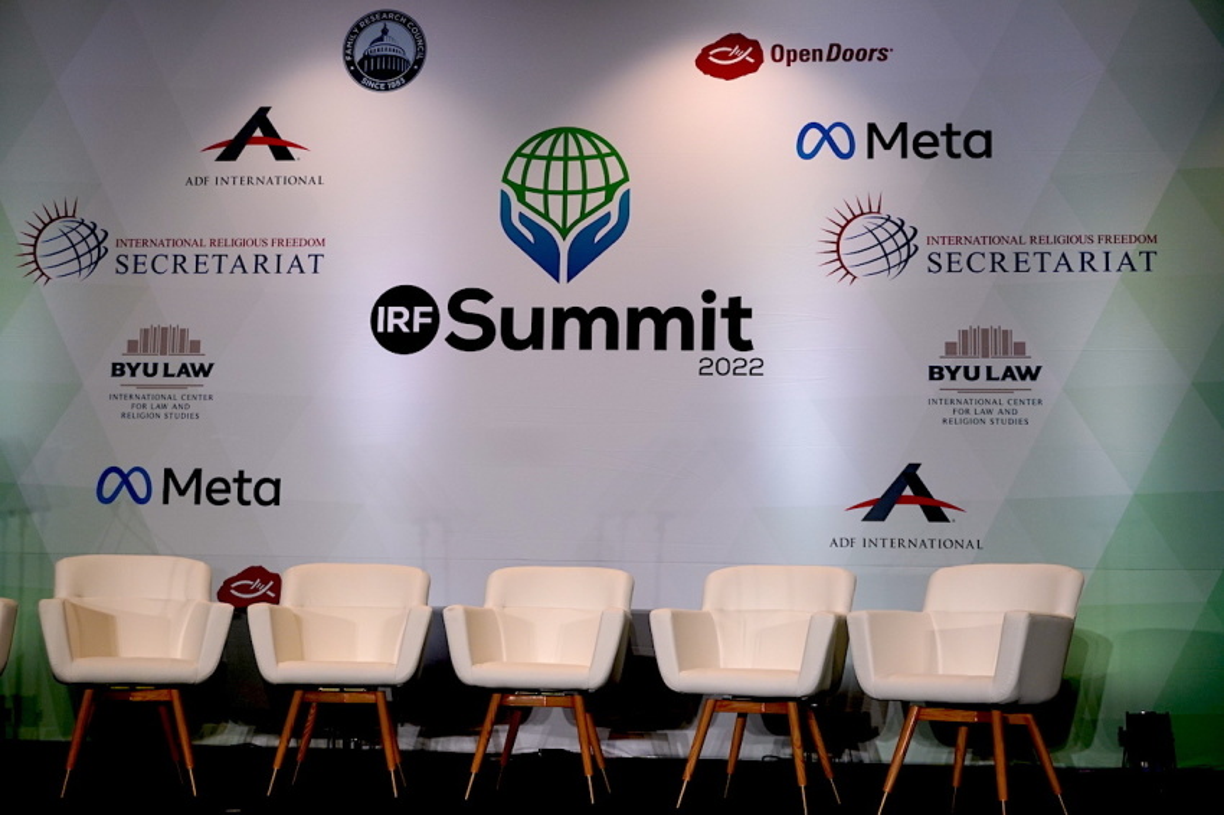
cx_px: 612
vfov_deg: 27.2
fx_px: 1682
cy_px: 408
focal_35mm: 50
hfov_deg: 40.0
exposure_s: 1/160
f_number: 5
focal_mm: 33
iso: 500
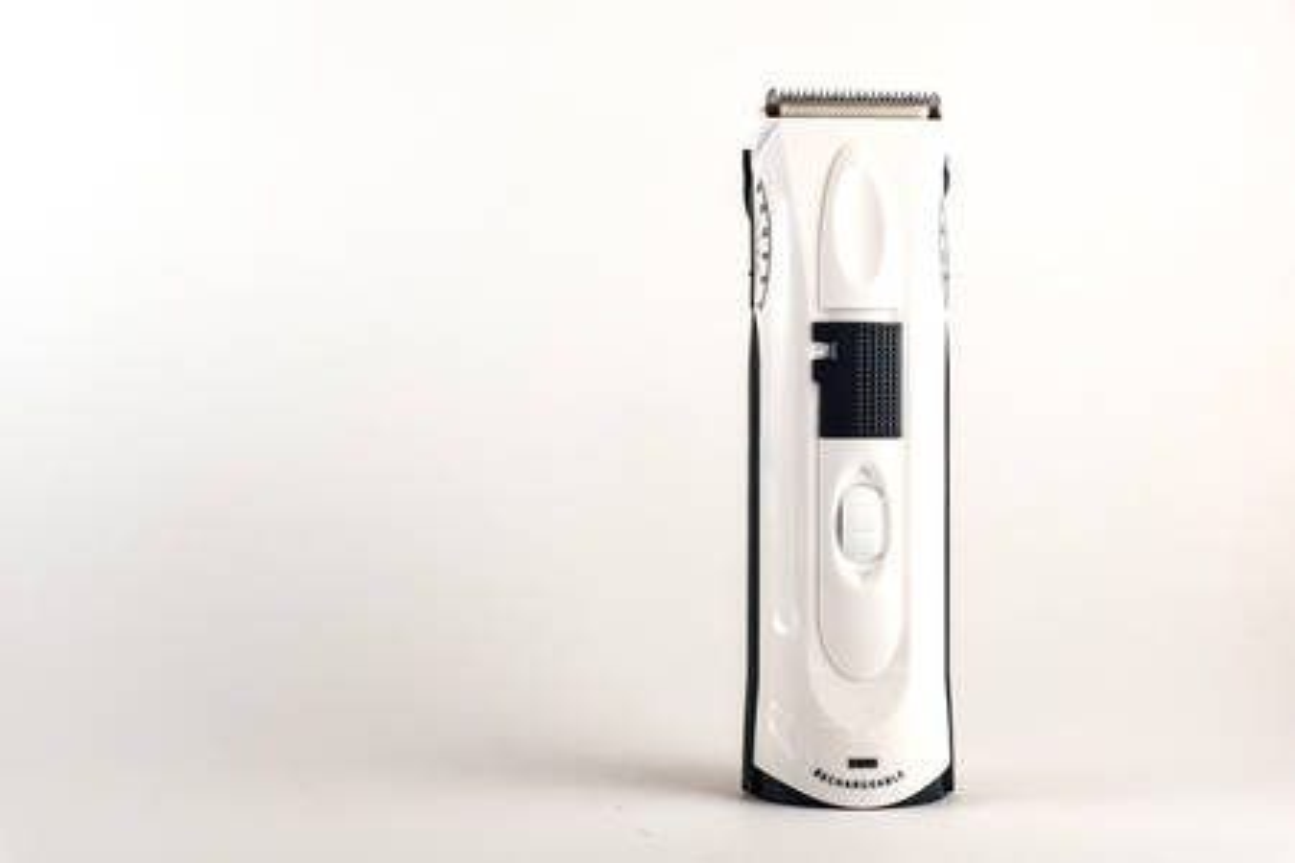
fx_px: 1619
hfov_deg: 43.6
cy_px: 432
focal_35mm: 45
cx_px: 648
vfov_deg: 29.9
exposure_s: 1/20
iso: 100
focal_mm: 30
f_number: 9
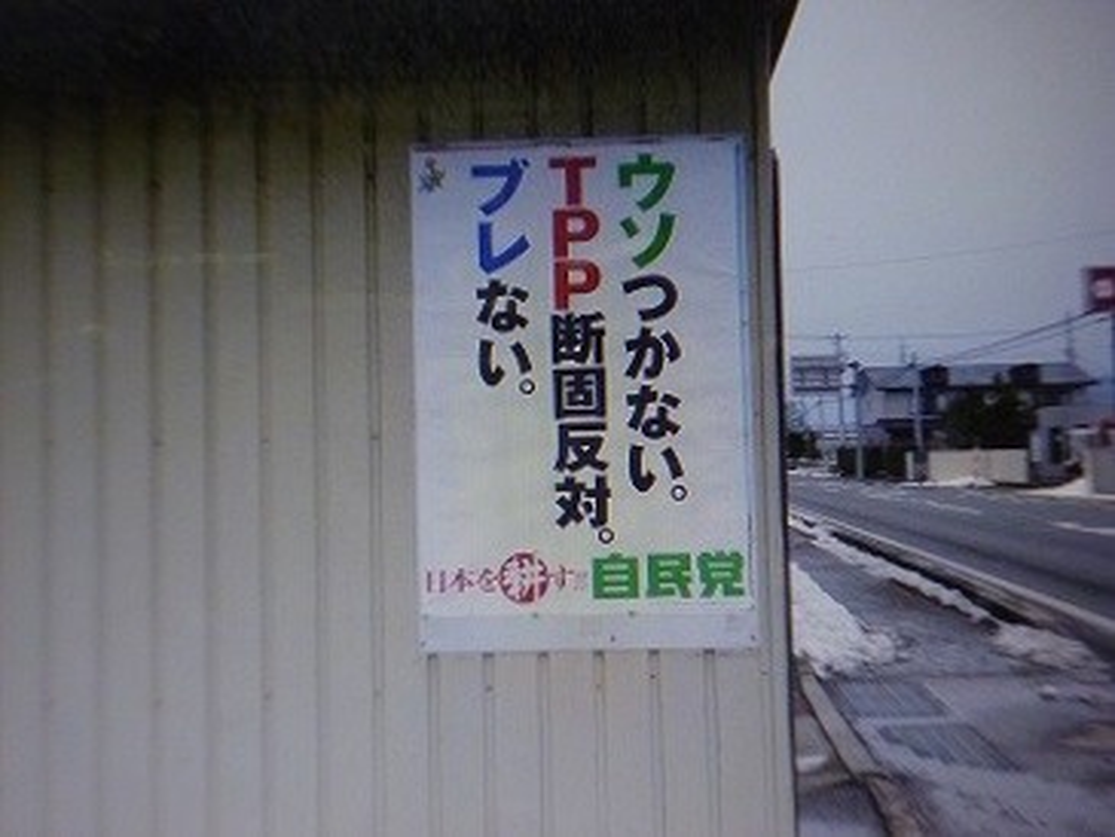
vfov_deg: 21.3
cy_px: 418
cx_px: 558
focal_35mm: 69
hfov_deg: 28.2
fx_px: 2223
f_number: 4.5
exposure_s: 1/25
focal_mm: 12.3
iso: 400
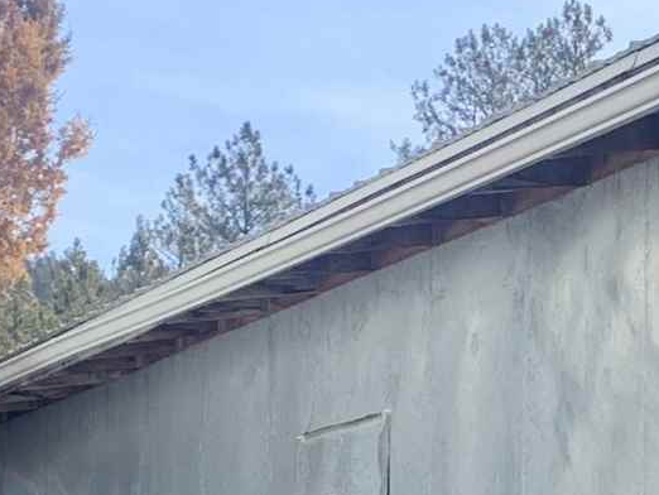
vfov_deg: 9.5
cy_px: 695
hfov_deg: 12.9
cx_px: 513
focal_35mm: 153
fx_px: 2914
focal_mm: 4.25
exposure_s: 1/701
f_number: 1.8
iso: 25
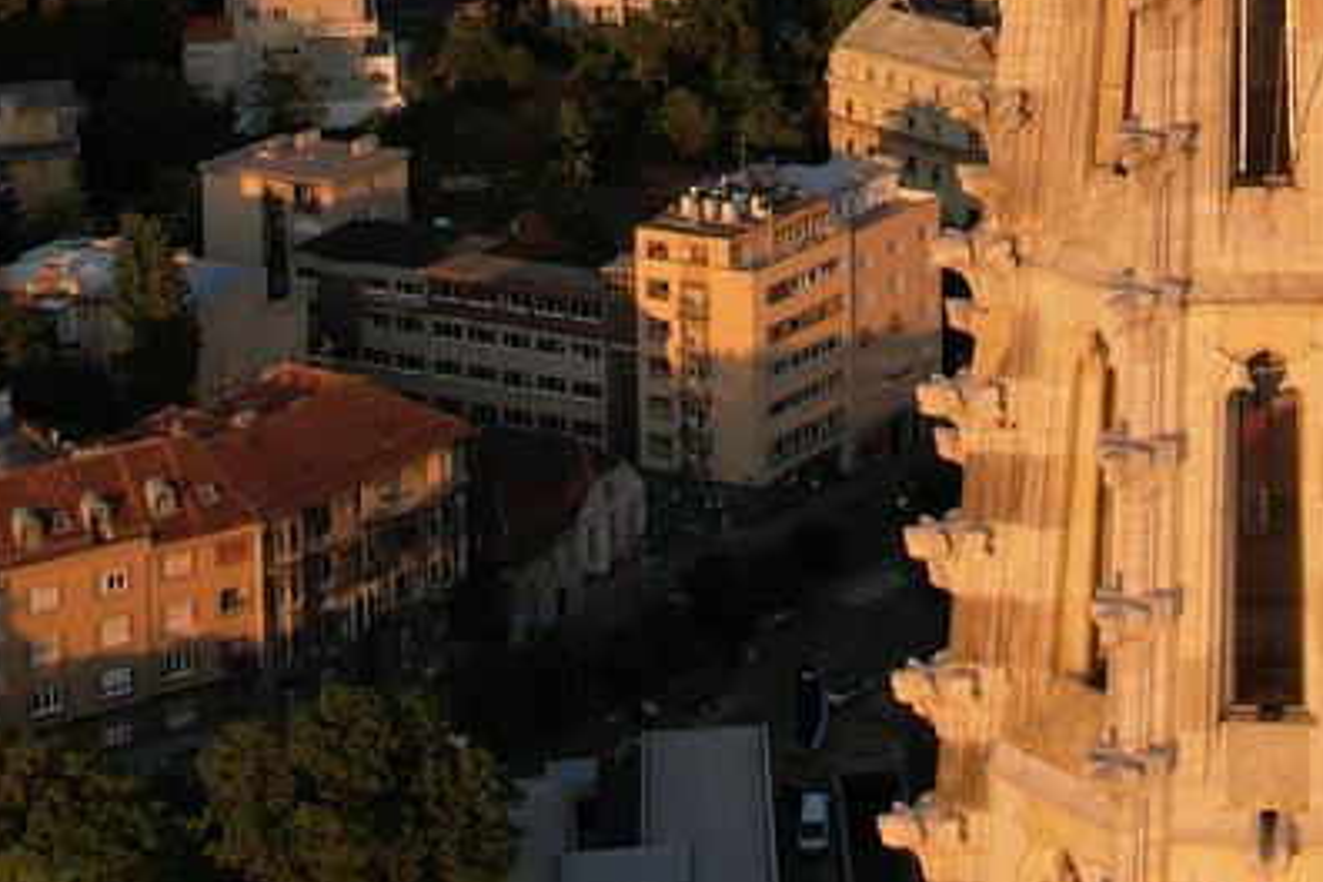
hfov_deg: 22.4
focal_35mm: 89
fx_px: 3270
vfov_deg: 13.9
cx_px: 1149
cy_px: -623
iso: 100
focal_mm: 8.38
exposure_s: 1/80
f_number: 2.8
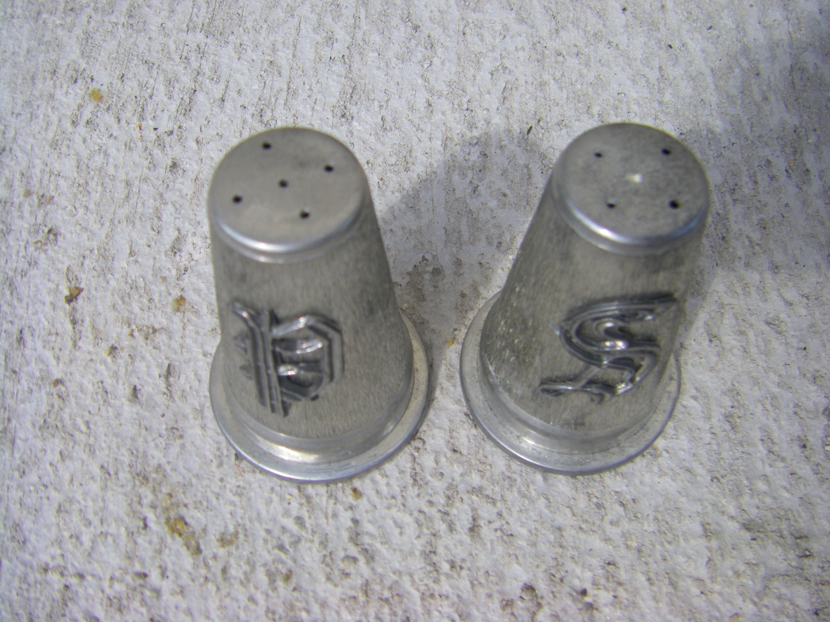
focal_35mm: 38
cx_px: 415
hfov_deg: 49.0
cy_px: 311
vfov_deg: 37.7
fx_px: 911
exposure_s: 1/100
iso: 64
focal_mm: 6.3
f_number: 7
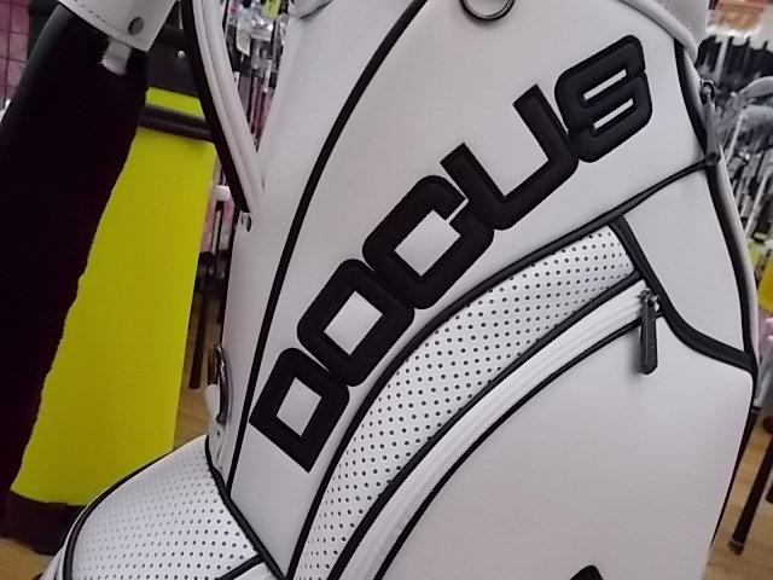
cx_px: 386
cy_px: 290
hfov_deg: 67.3
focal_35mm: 26
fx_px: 581
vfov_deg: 53.1
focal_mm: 4.6
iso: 400
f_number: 3.2
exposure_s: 1/160
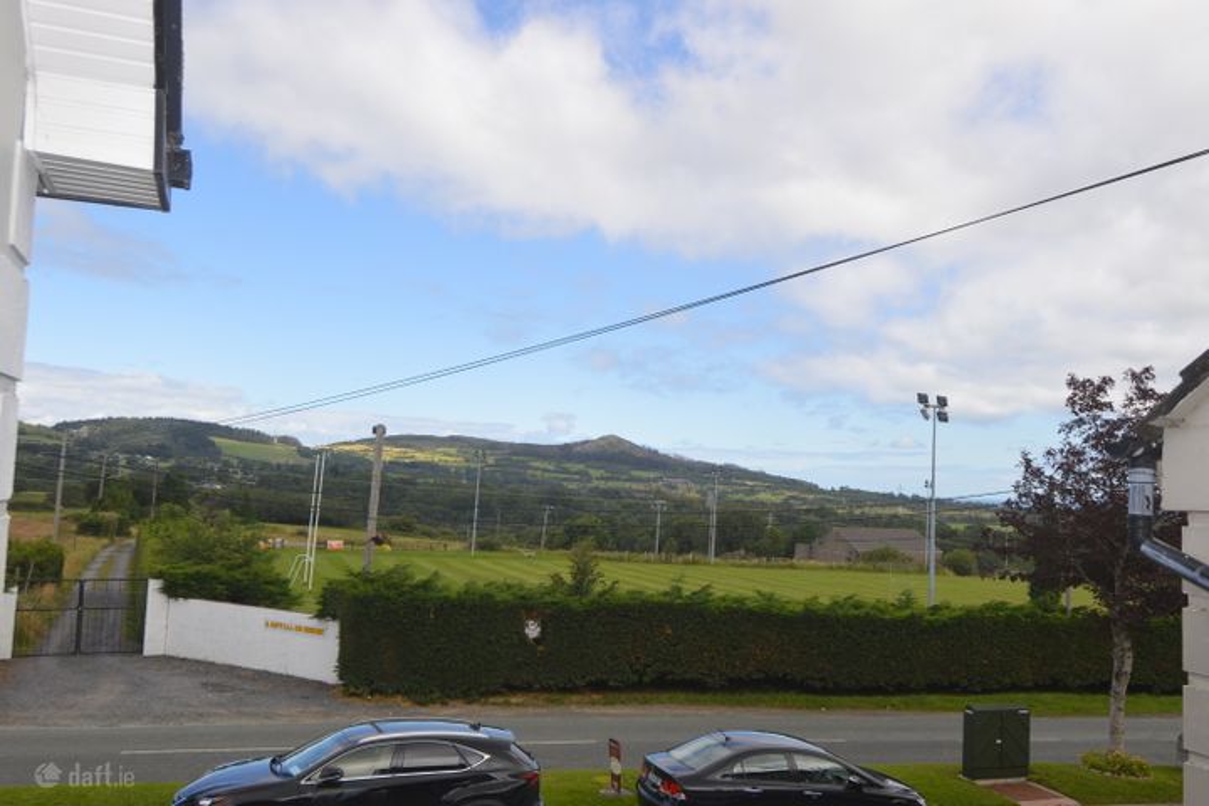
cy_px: 403
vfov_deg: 43.6
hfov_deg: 61.9
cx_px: 604
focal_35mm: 30
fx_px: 1007
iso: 100
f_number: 8
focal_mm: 20
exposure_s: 1/200
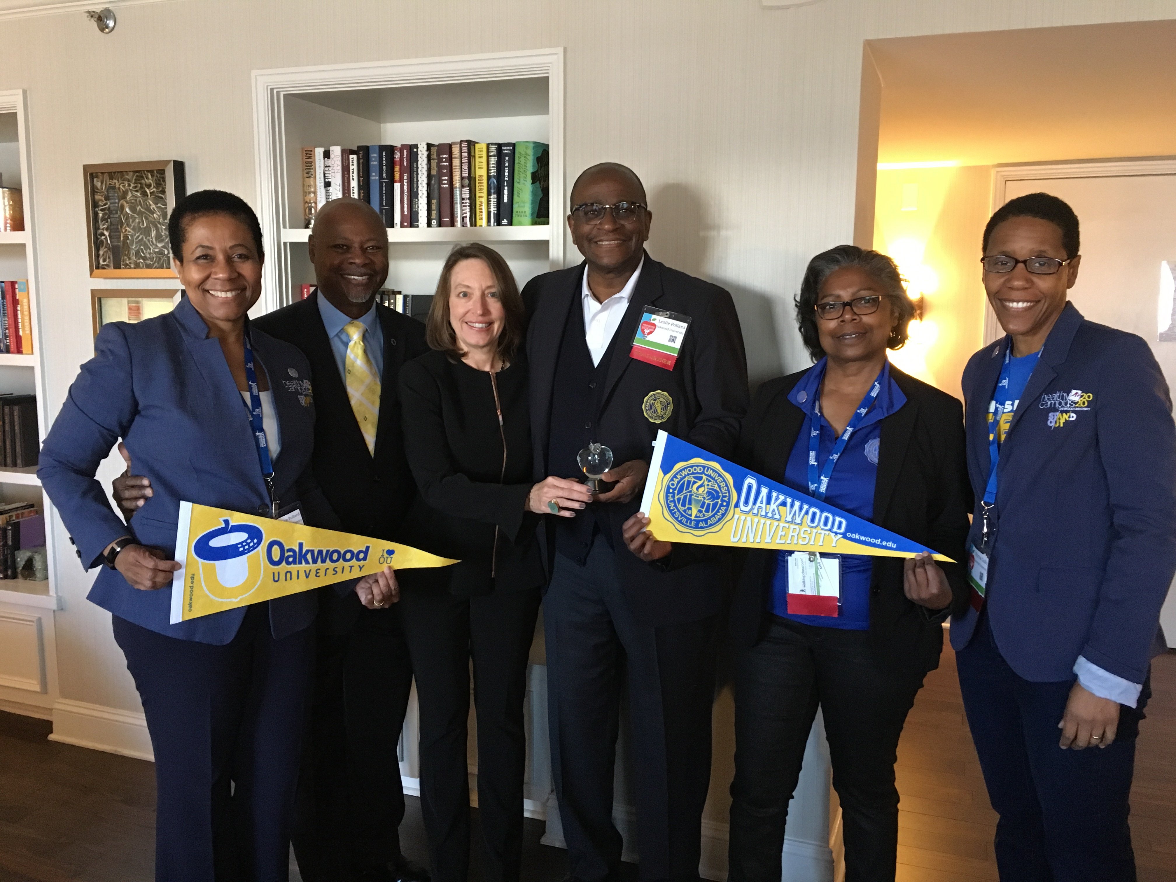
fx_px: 985
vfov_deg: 48.2
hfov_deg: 61.7
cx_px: 588
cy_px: 441
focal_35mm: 29
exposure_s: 1/15
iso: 200
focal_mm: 4.15
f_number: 2.2
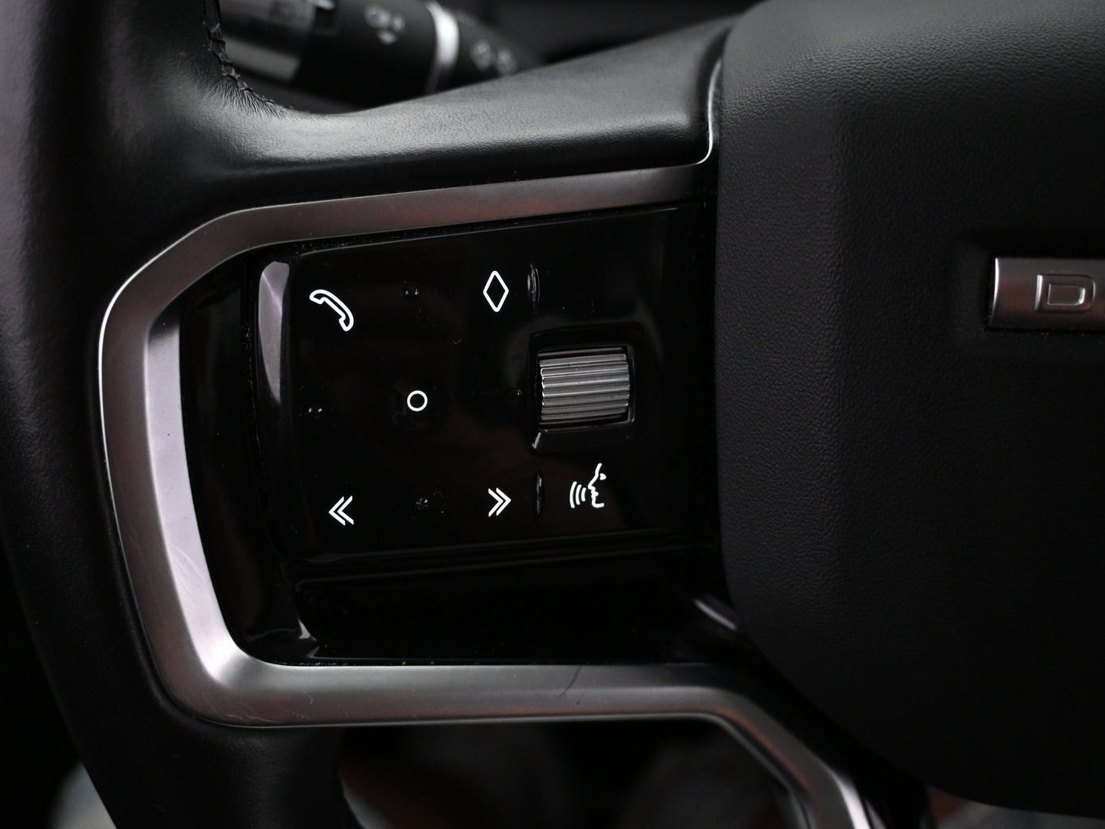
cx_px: 467
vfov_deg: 40.9
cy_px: 412
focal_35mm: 35
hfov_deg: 52.6
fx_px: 1113
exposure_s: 1/40
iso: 1600
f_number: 3.8
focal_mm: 20.5
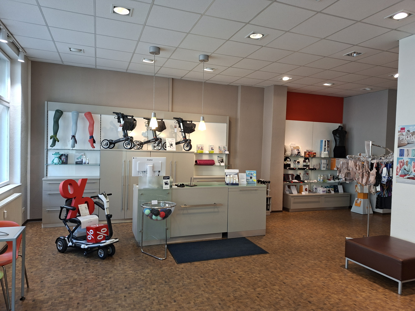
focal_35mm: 23
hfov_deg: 73.9
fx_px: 276
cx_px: 208
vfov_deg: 58.9
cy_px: 156
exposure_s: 1/100
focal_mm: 5.54
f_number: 1.8
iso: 100
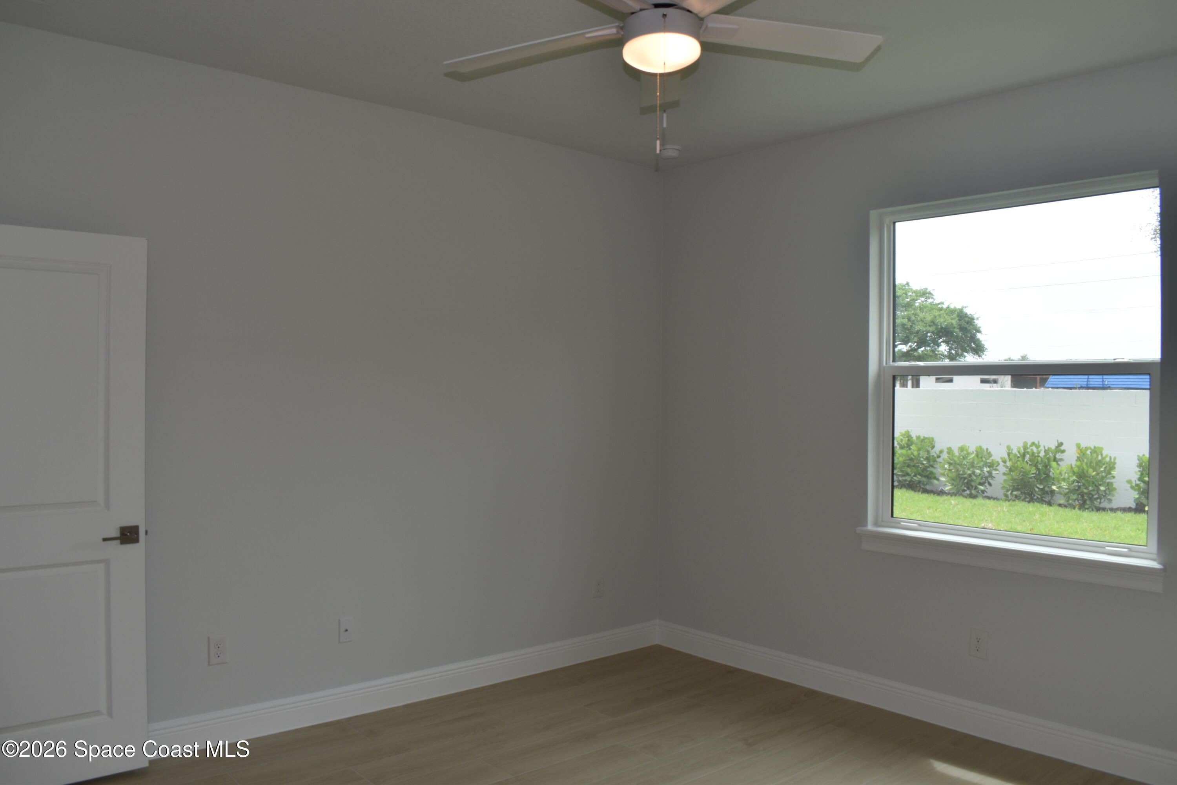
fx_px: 883
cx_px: 588
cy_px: 392
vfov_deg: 47.9
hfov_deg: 67.4
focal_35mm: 27
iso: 100
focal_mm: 18
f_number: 9
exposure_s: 1/60
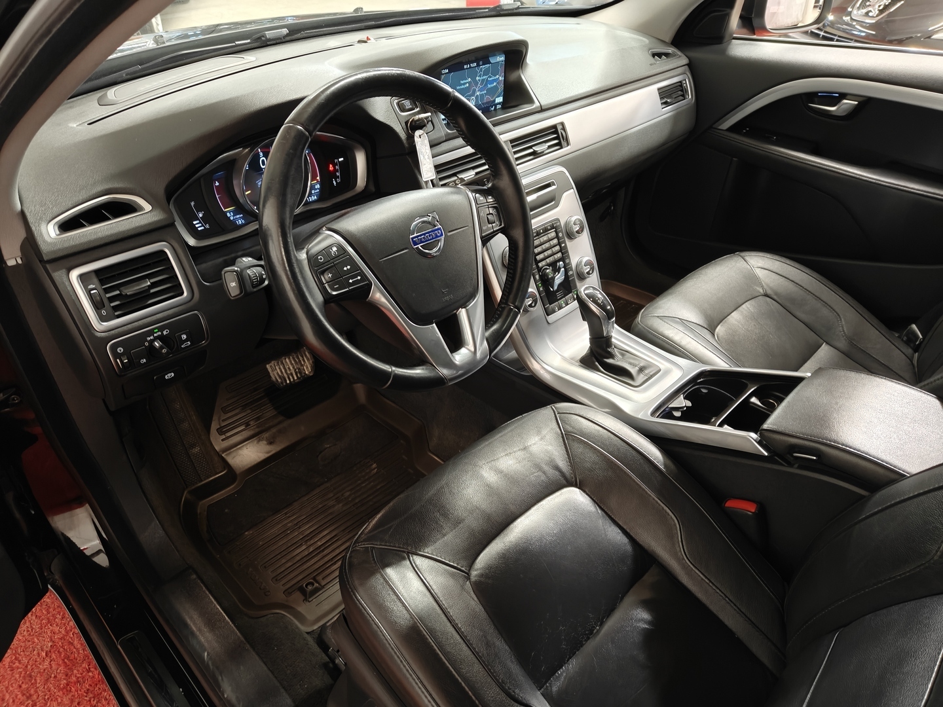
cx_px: 472
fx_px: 654
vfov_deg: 56.8
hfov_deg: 71.6
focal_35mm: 24
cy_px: 354
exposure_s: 1/28
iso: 200
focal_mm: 5.59
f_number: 1.8
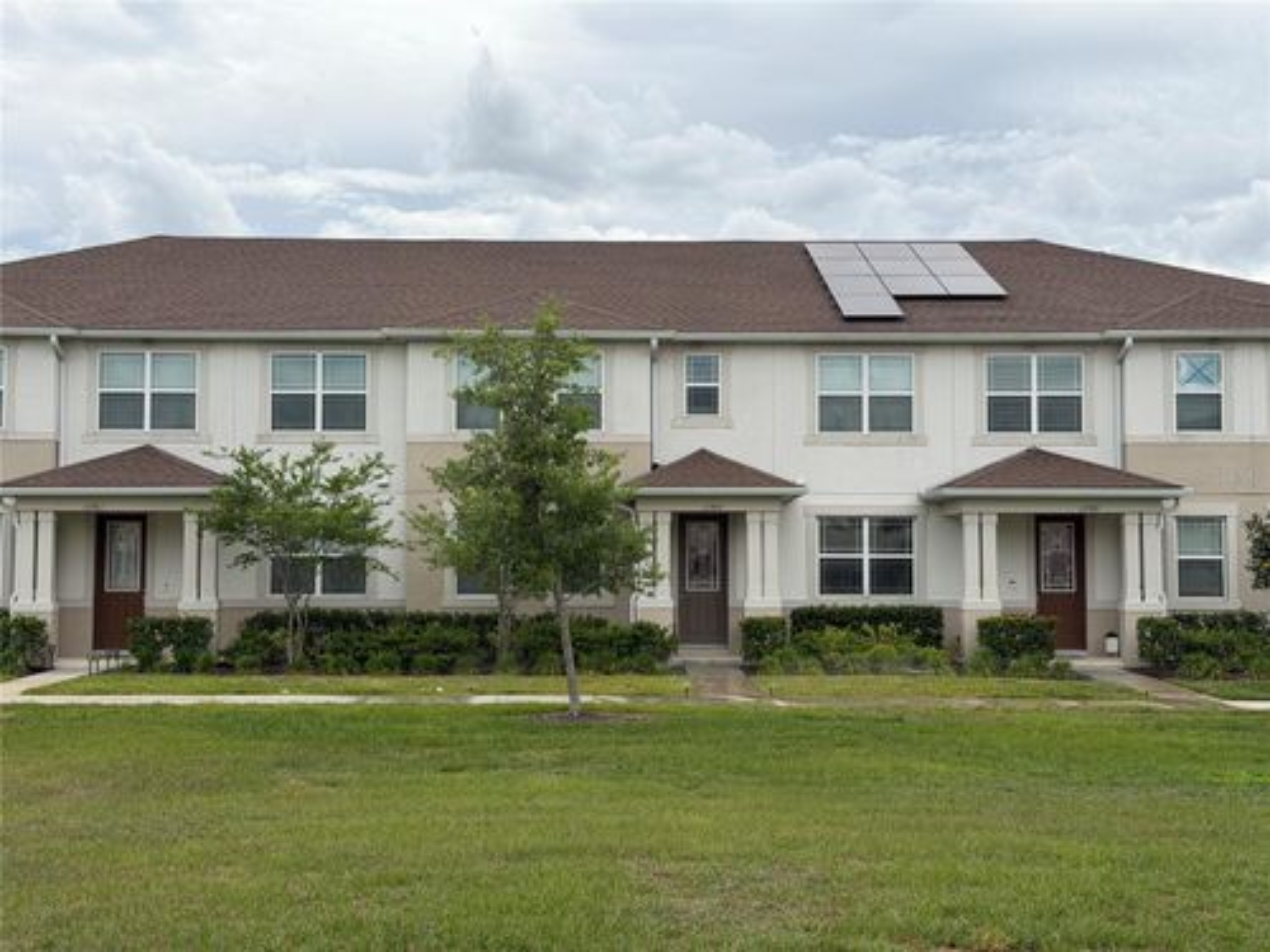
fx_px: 1761
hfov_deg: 39.7
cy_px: 476
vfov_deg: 30.3
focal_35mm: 48
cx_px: 635
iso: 64
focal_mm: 6.76
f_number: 1.78
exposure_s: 1/4878
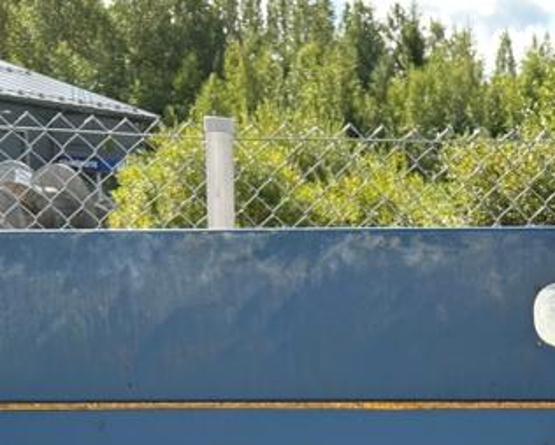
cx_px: 691
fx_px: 1462
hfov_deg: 20.0
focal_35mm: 89
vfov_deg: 15.9
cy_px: 660
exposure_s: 1/700
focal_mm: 5.7
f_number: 1.5
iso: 50
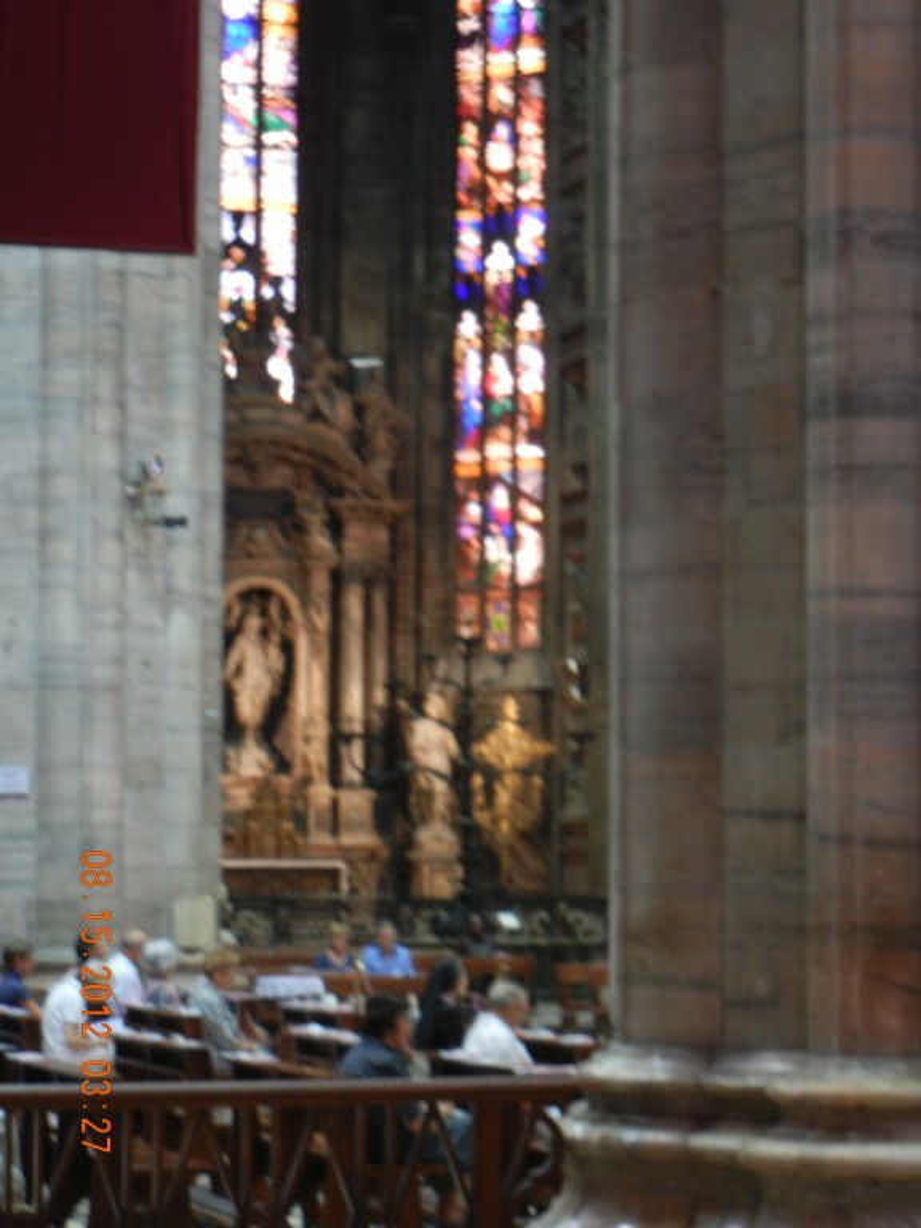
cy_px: 614
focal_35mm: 102
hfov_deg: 14.5
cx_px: 460
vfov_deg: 19.3
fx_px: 3618
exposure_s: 1/2
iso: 200
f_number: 4.5
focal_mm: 18.3
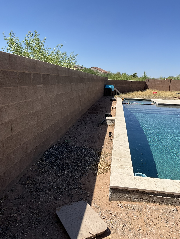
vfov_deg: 61.7
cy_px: 120
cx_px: 90
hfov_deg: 48.2
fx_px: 201
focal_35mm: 29
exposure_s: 1/2427
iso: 25
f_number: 1.8
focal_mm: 3
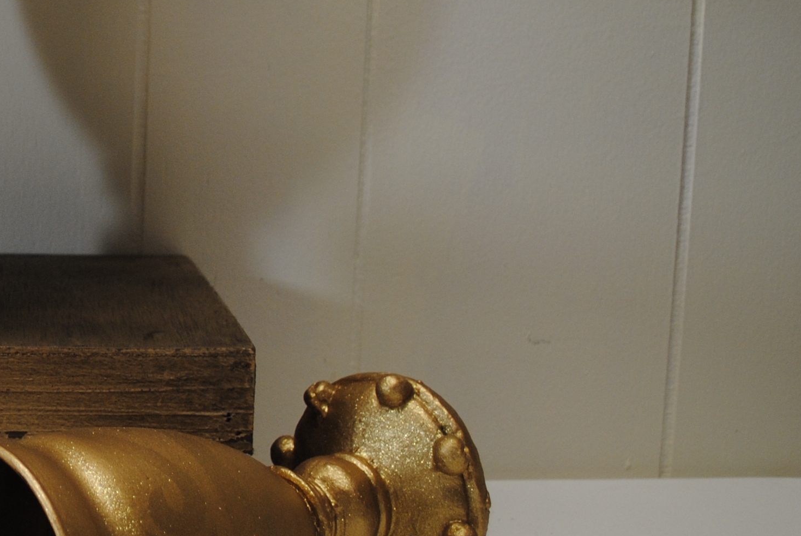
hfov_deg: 22.2
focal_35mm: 87
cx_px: -64
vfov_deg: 15.7
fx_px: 1938
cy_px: 153
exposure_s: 1/30
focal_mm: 22
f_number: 3.8
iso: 200
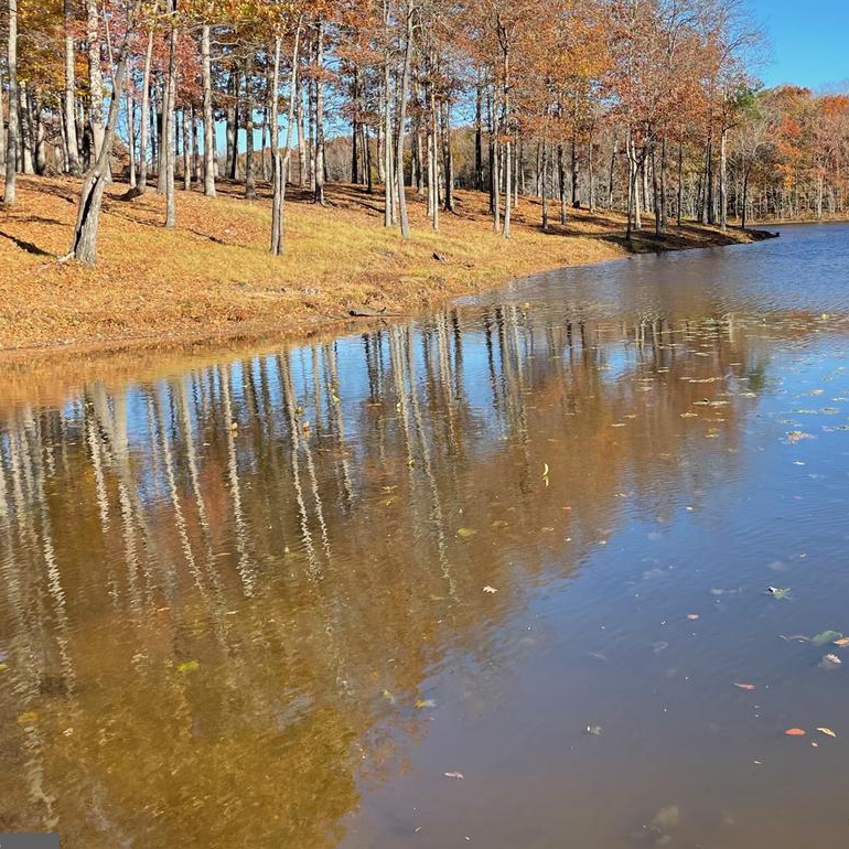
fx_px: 1193
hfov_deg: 38.0
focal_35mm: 43
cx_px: 659
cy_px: 301
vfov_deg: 38.8
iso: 32
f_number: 1.6
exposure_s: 1/1715
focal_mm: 4.2
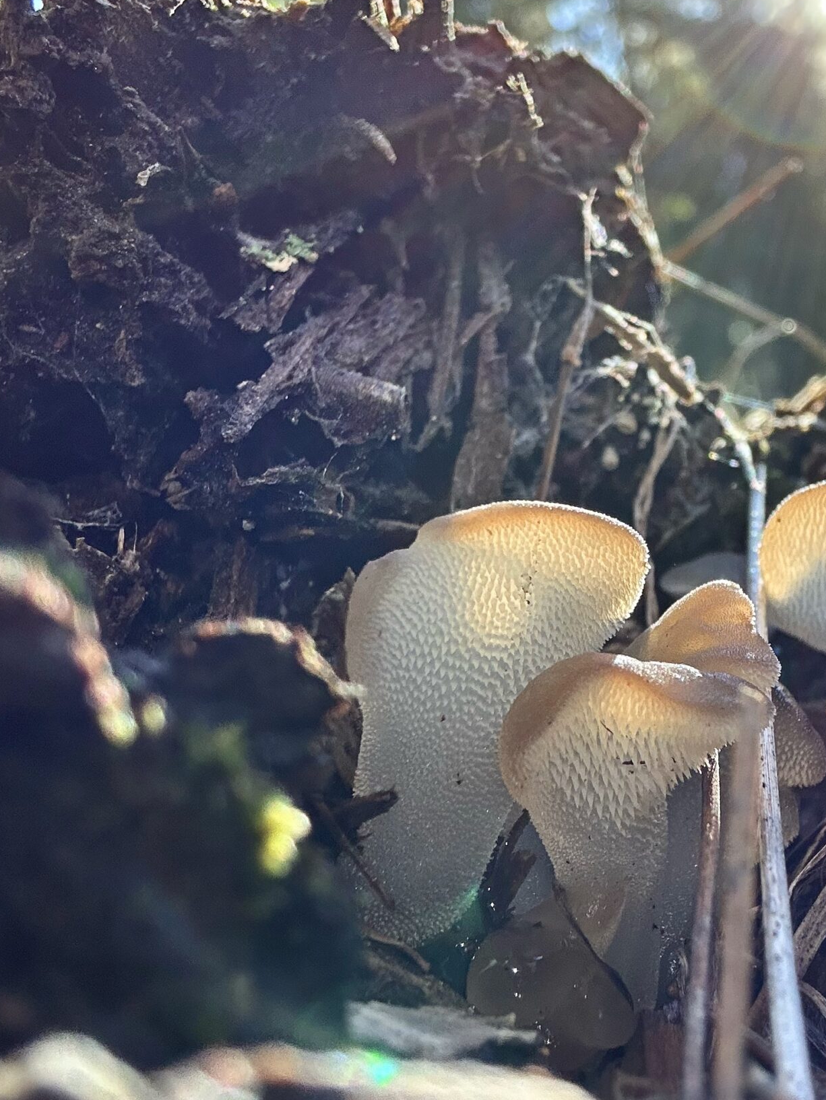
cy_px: 497
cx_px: 631
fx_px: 1495
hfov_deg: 30.3
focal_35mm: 47
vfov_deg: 40.4
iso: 50
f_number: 1.9
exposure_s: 1/121
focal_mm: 2.69
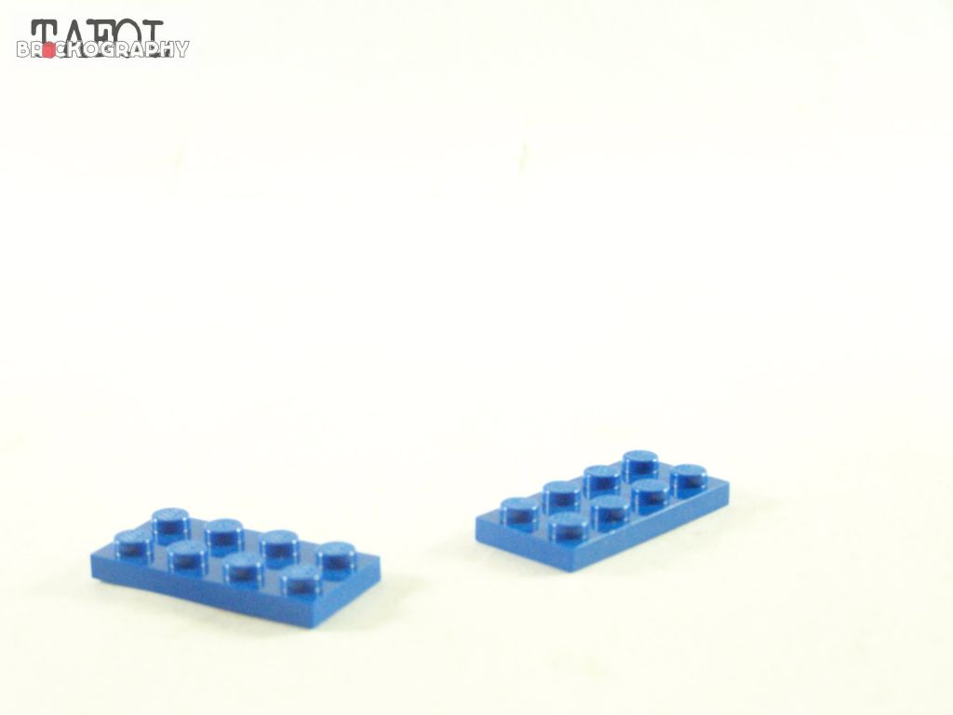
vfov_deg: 19.6
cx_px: 476
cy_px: 358
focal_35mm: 75
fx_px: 2065
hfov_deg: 26.0
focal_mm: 12.4
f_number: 3.2
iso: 400
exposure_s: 1/60
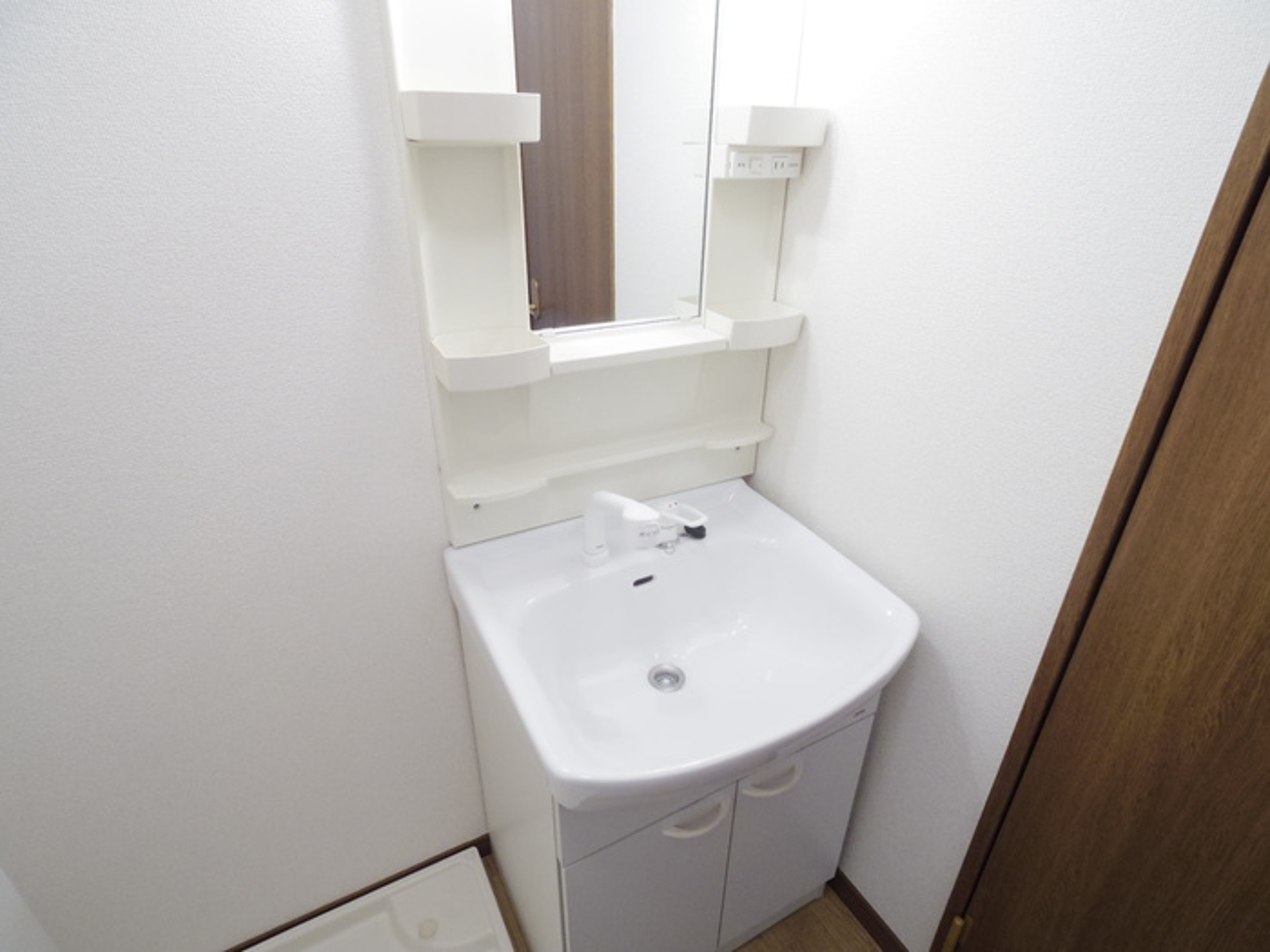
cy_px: 476
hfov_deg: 91.0
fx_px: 624
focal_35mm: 17
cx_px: 635
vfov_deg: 74.7
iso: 640
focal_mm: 3.8
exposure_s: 1/30
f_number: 3.7
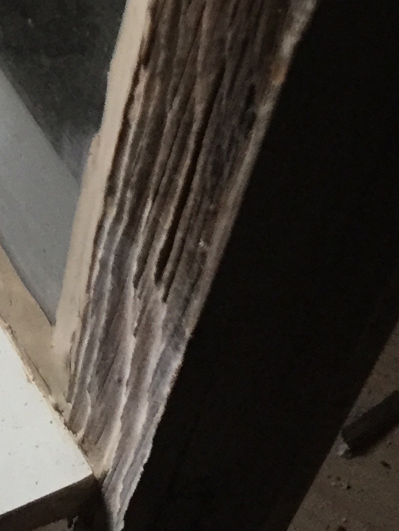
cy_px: -140
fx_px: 1675
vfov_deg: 17.1
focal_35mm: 109
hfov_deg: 13.1
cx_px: -124
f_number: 2.2
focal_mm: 4.15
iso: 160
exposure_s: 1/33
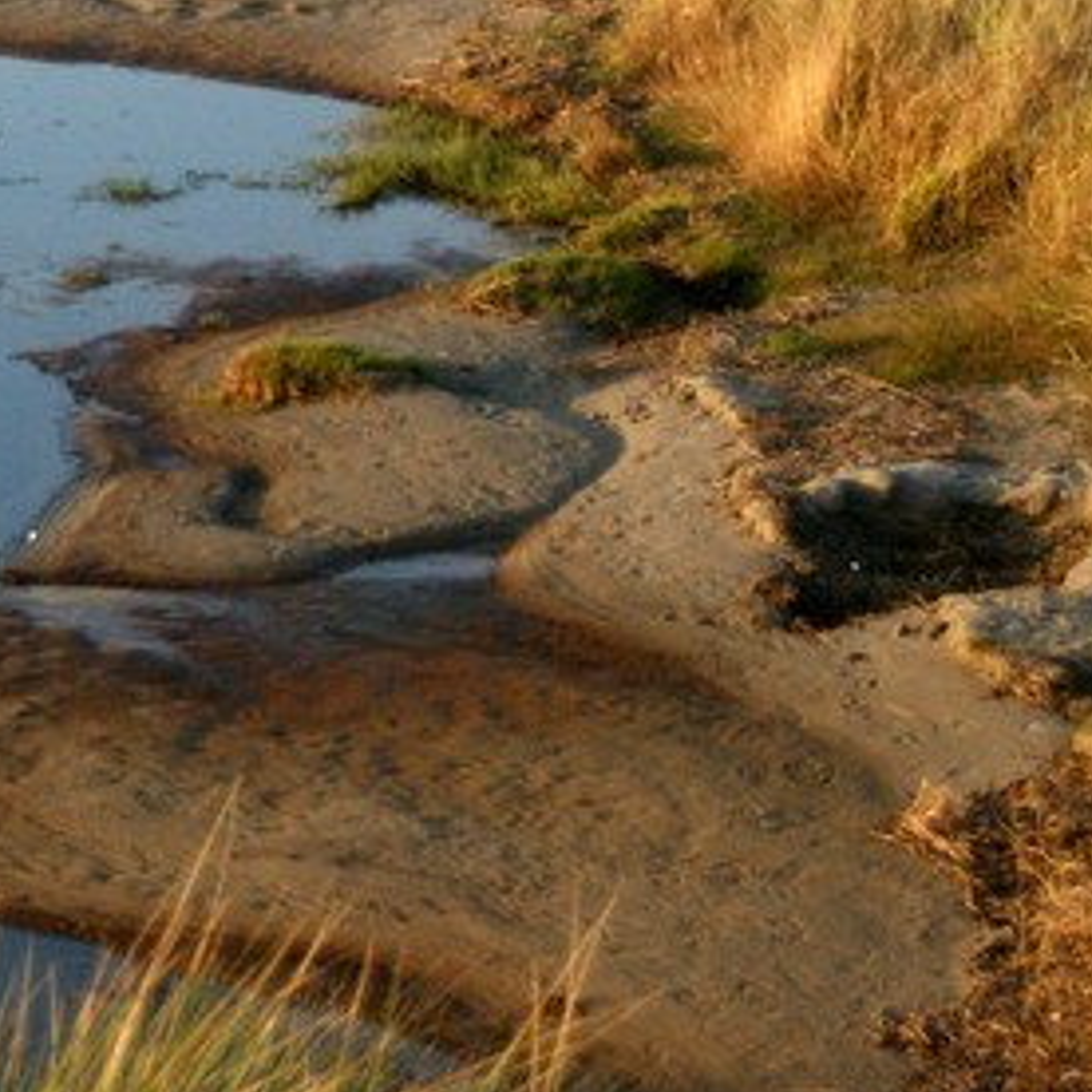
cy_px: -69
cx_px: -368
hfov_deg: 7.8
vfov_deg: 7.8
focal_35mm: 222
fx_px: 7923
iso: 400
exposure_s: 1/200
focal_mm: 40
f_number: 4.5
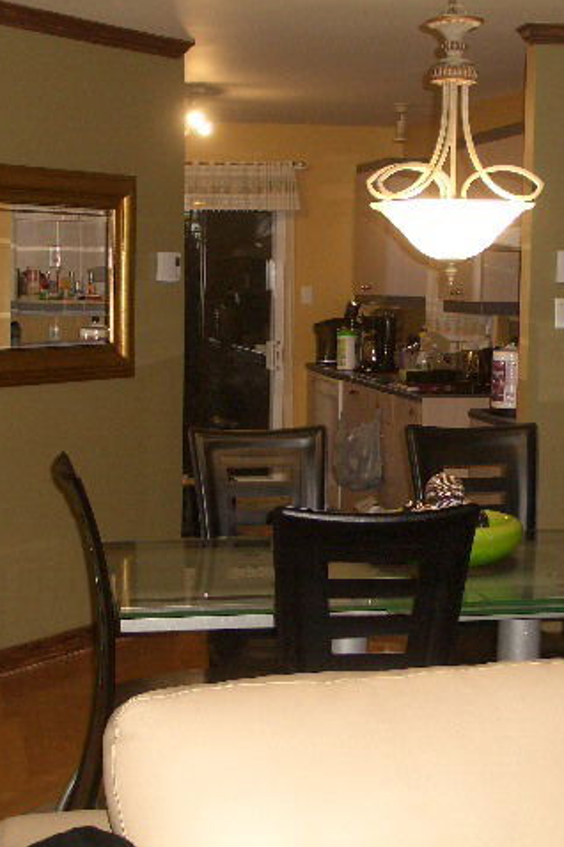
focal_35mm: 60
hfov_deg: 22.6
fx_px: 1410
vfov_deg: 33.4
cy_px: 423
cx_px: 238
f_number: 3
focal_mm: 9.2
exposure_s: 1/60
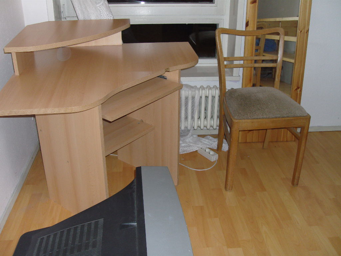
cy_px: 128
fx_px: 364
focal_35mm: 37
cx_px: 170
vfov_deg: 38.7
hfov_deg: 50.1
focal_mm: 6.2
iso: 80
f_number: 2.8
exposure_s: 1/40
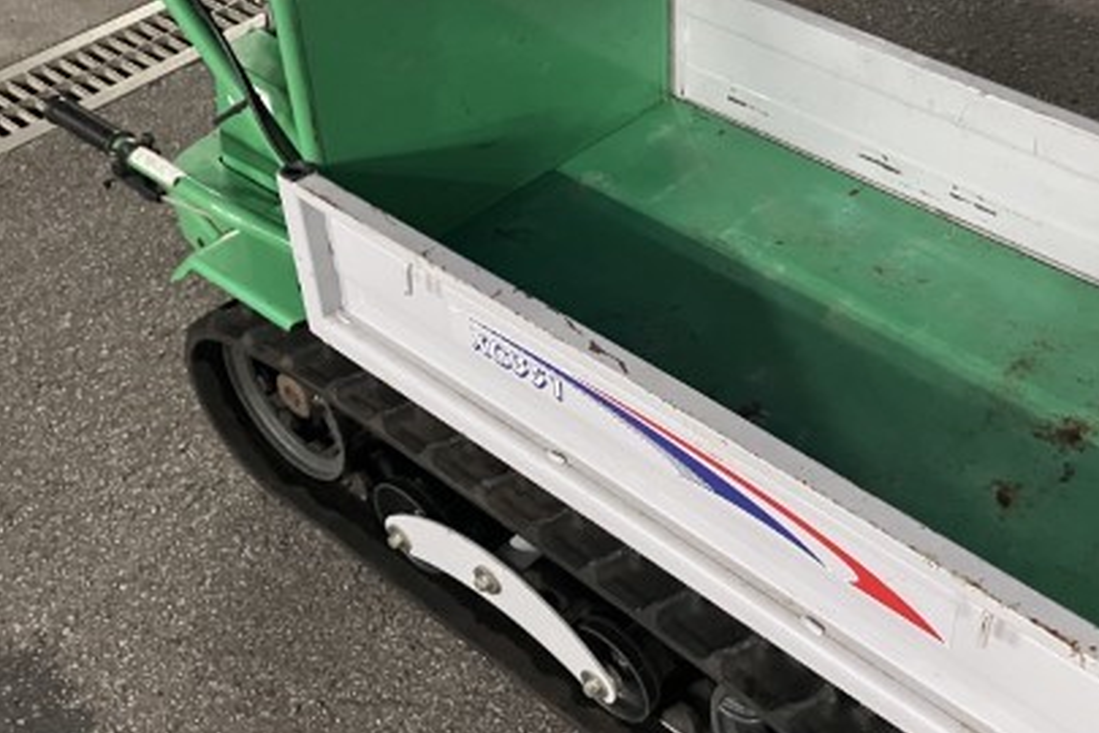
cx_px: 730
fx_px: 1404
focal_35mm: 46
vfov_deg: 29.1
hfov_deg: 42.2
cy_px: 258
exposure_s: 1/25
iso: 500
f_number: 1.8
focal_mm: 3.99
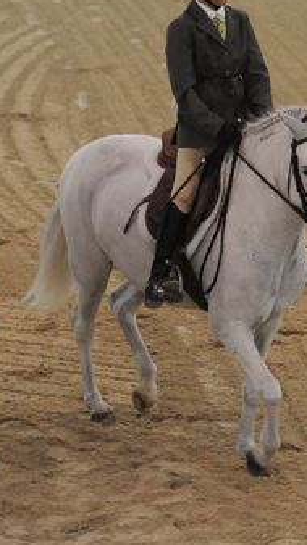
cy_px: 219
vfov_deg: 9.1
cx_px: 220
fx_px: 3446
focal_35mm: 238
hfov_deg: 5.1
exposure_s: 1/400
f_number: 2.8
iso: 6400
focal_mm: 120
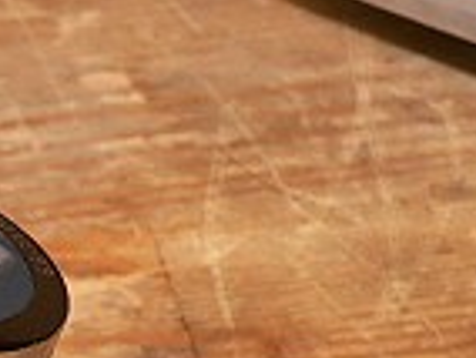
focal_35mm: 162
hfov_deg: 11.5
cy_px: 586
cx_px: -329
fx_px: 2231
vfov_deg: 8.9
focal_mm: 6
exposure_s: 1/30
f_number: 4
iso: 80
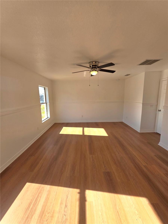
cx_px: 84
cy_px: 112
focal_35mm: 13
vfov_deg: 106.2
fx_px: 84
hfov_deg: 89.9
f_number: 1.9
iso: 40
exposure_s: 1/476
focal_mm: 2.2
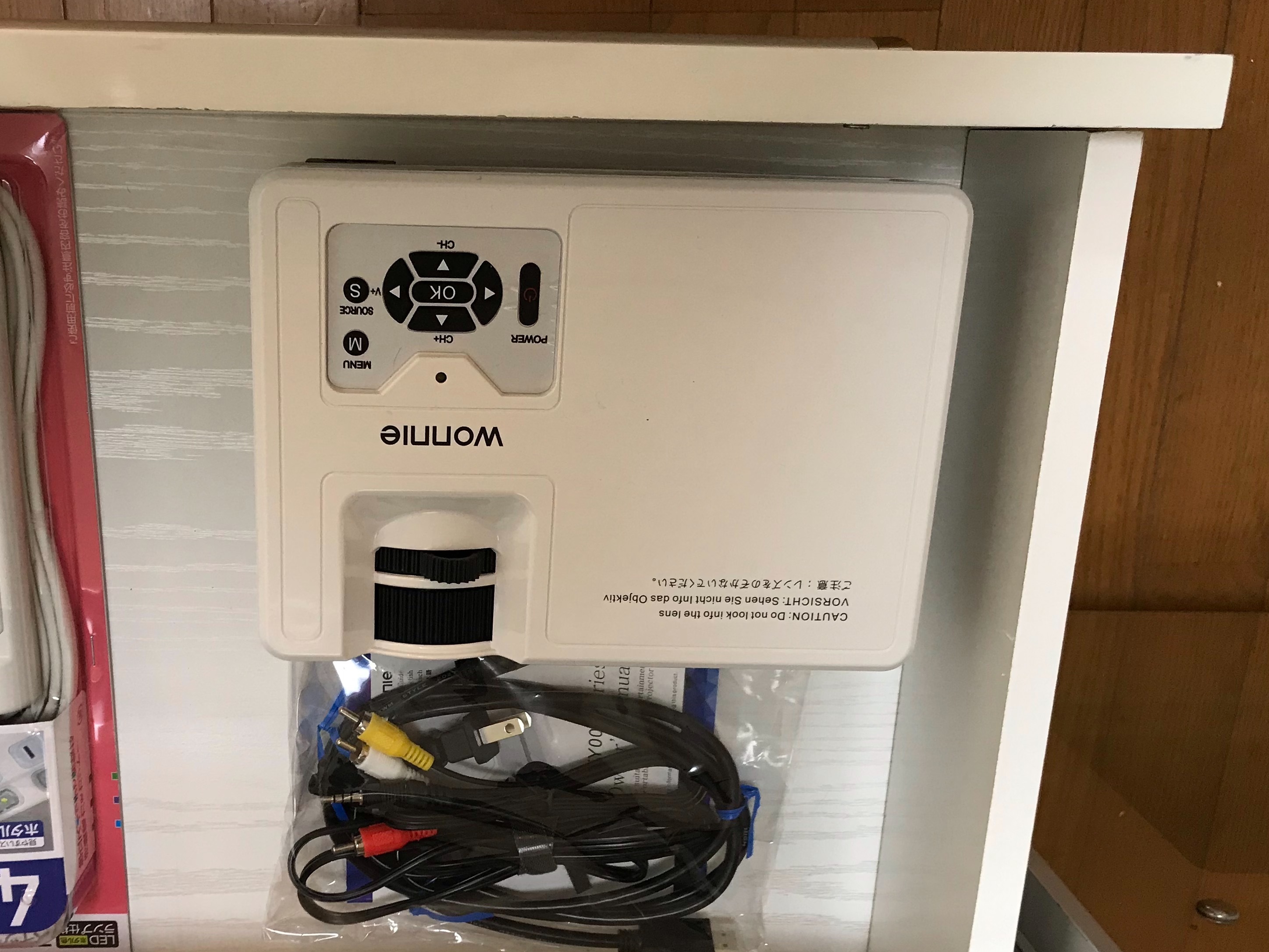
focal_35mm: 39
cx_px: 421
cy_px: 590
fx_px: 1430
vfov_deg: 36.6
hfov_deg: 47.1
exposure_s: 1/25
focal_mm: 3.99
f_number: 1.8
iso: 40
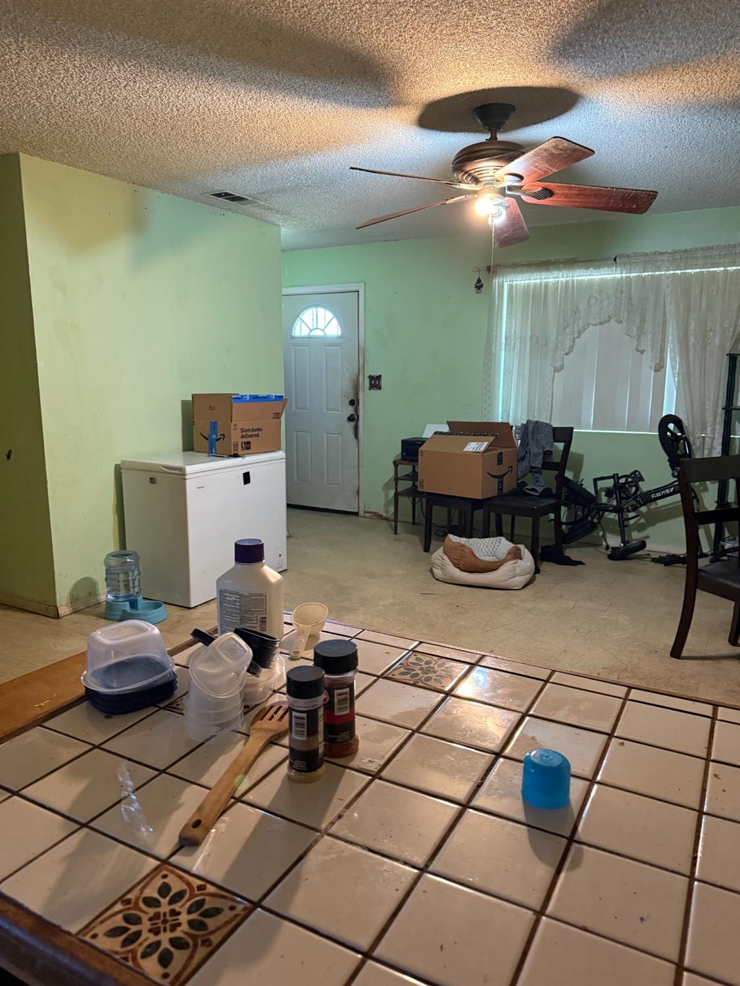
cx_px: 370
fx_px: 684
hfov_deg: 56.8
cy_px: 493
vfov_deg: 71.6
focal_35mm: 24
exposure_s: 1/60
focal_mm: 6.76
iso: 640
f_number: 1.78
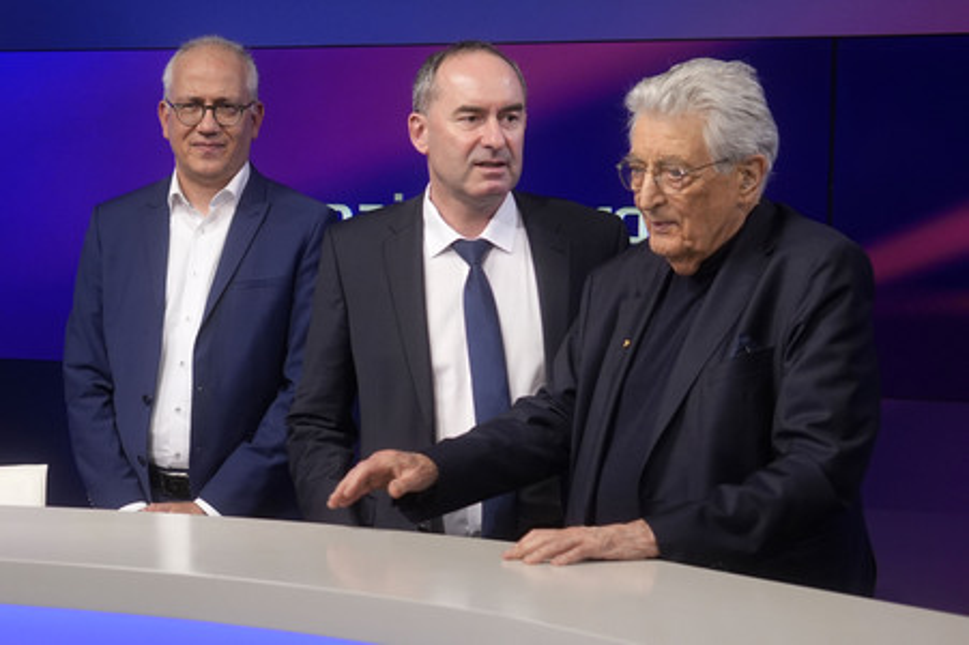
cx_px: 484
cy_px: 322
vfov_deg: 29.8
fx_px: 1210
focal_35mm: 45
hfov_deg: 43.6
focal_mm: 30
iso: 640
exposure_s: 1/200
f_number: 2.2
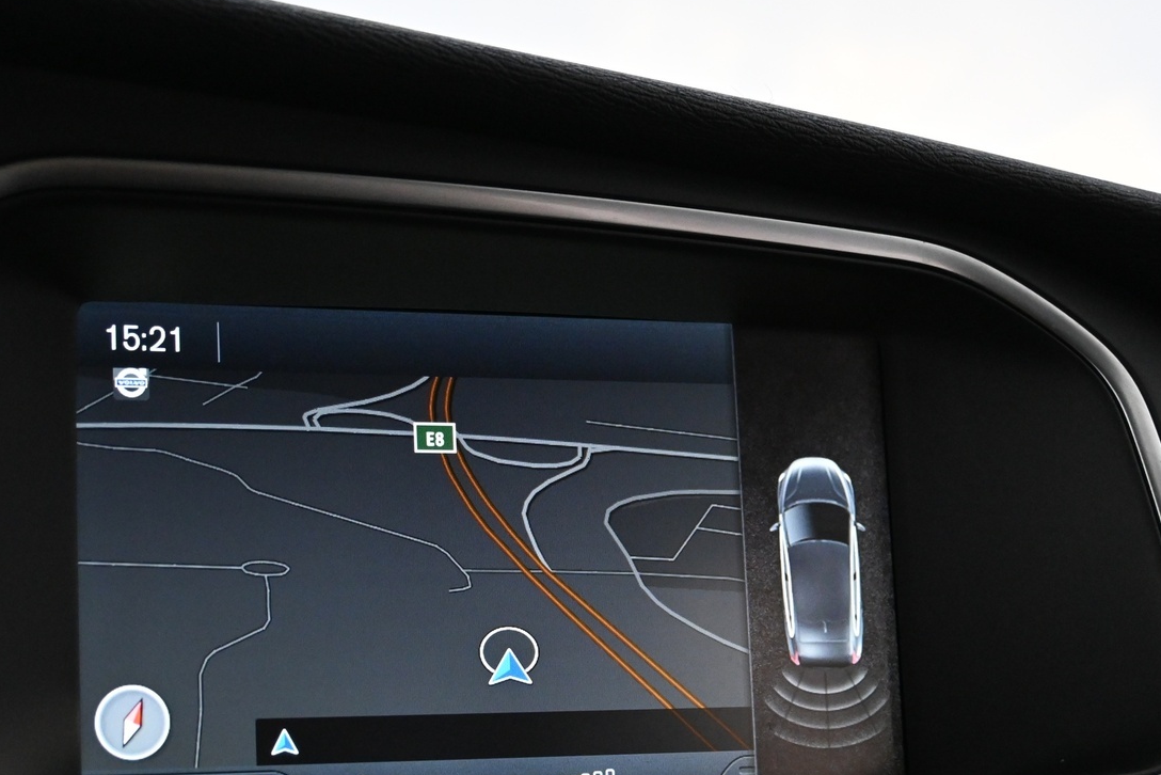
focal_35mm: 65
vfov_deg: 20.9
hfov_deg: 31.1
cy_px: 560
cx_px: 537
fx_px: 2088
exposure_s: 1/50
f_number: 4.8
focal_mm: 29
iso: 3200
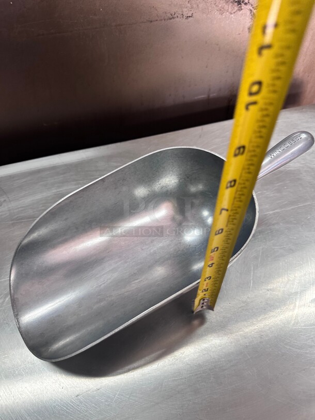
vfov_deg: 71.6
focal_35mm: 24
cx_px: 158
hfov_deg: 56.8
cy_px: 210
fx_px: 291
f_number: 1.78
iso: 160
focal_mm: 6.86
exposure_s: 1/120
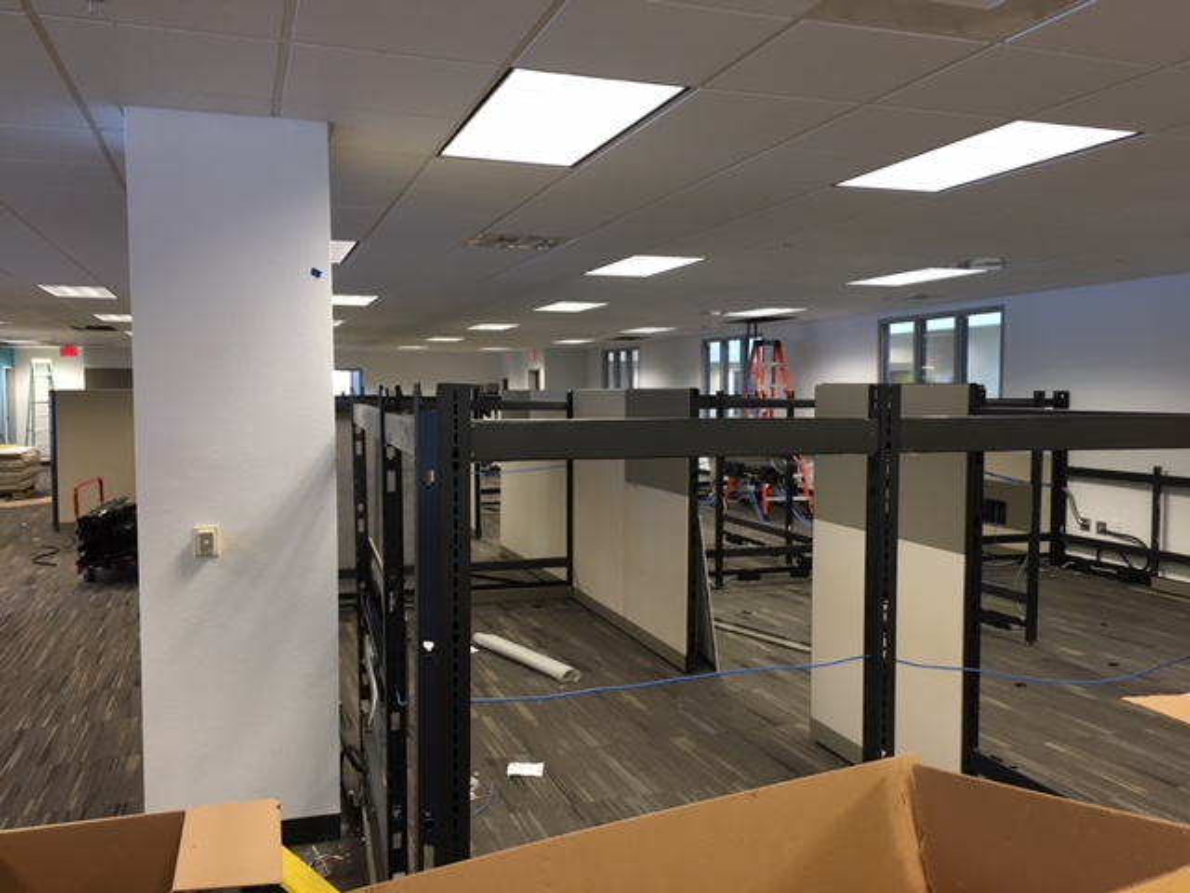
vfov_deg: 48.2
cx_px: 595
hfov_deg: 61.7
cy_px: 446
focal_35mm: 29
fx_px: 997
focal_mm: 4.15
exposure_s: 1/30
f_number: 2.2
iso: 100
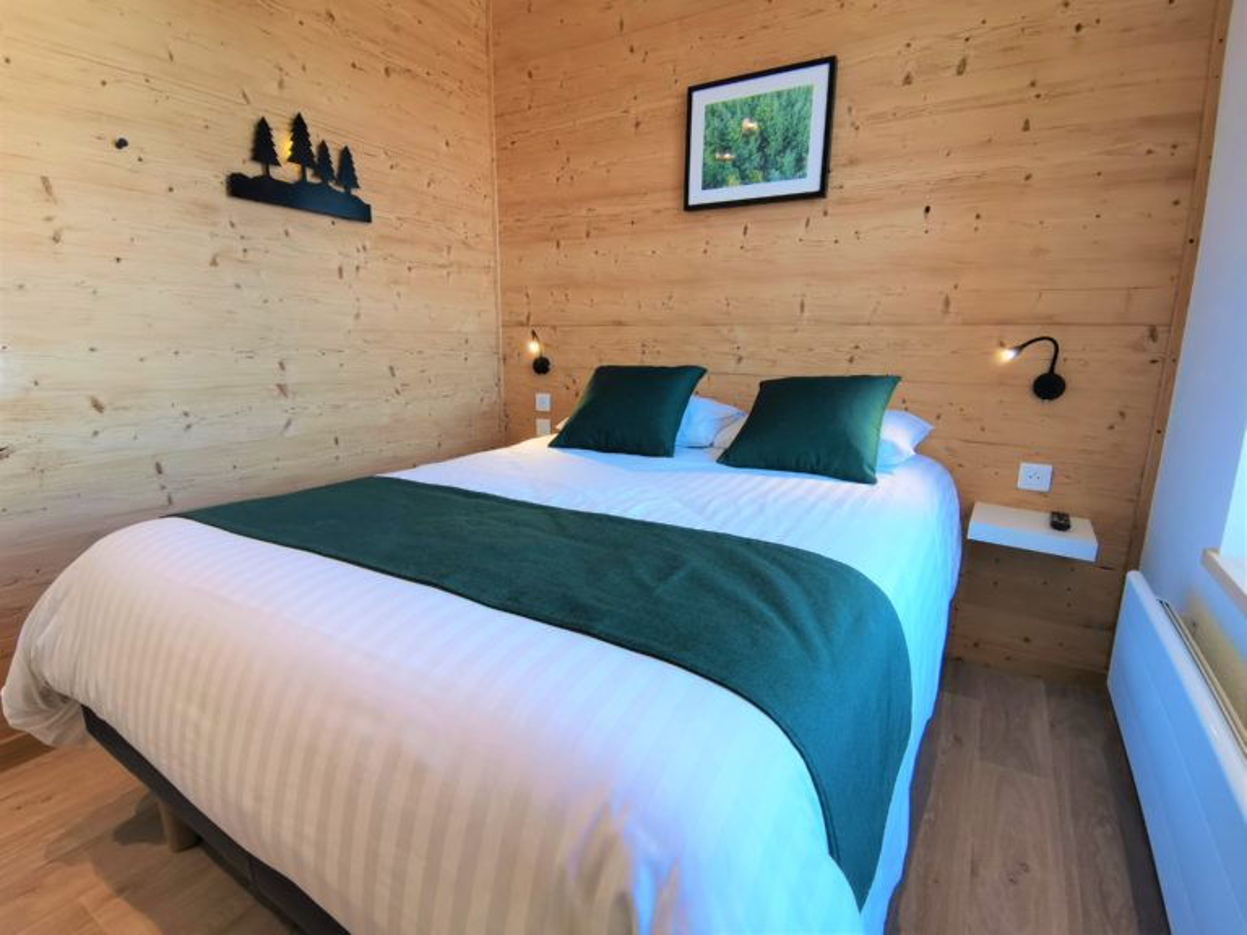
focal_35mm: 17
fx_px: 612
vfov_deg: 74.7
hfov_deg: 91.0
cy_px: 468
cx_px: 624
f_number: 2.2
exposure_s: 1/50
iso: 80
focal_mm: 2.23
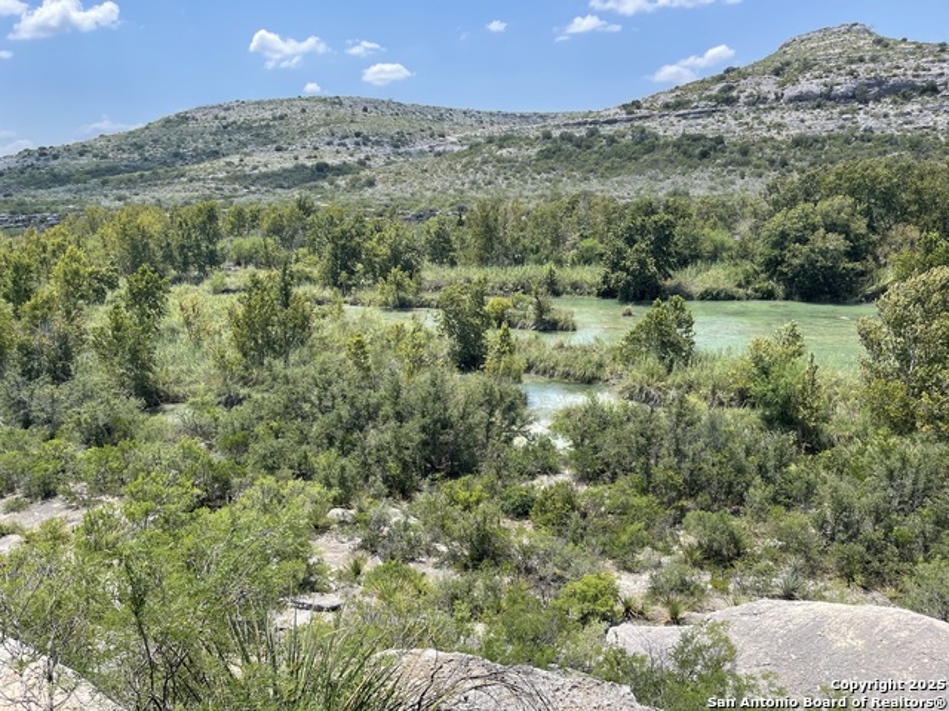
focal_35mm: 25
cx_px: 474
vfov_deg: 54.9
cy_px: 356
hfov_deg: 69.4
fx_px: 685
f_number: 1.6
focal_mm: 5.1
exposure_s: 1/1795
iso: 32
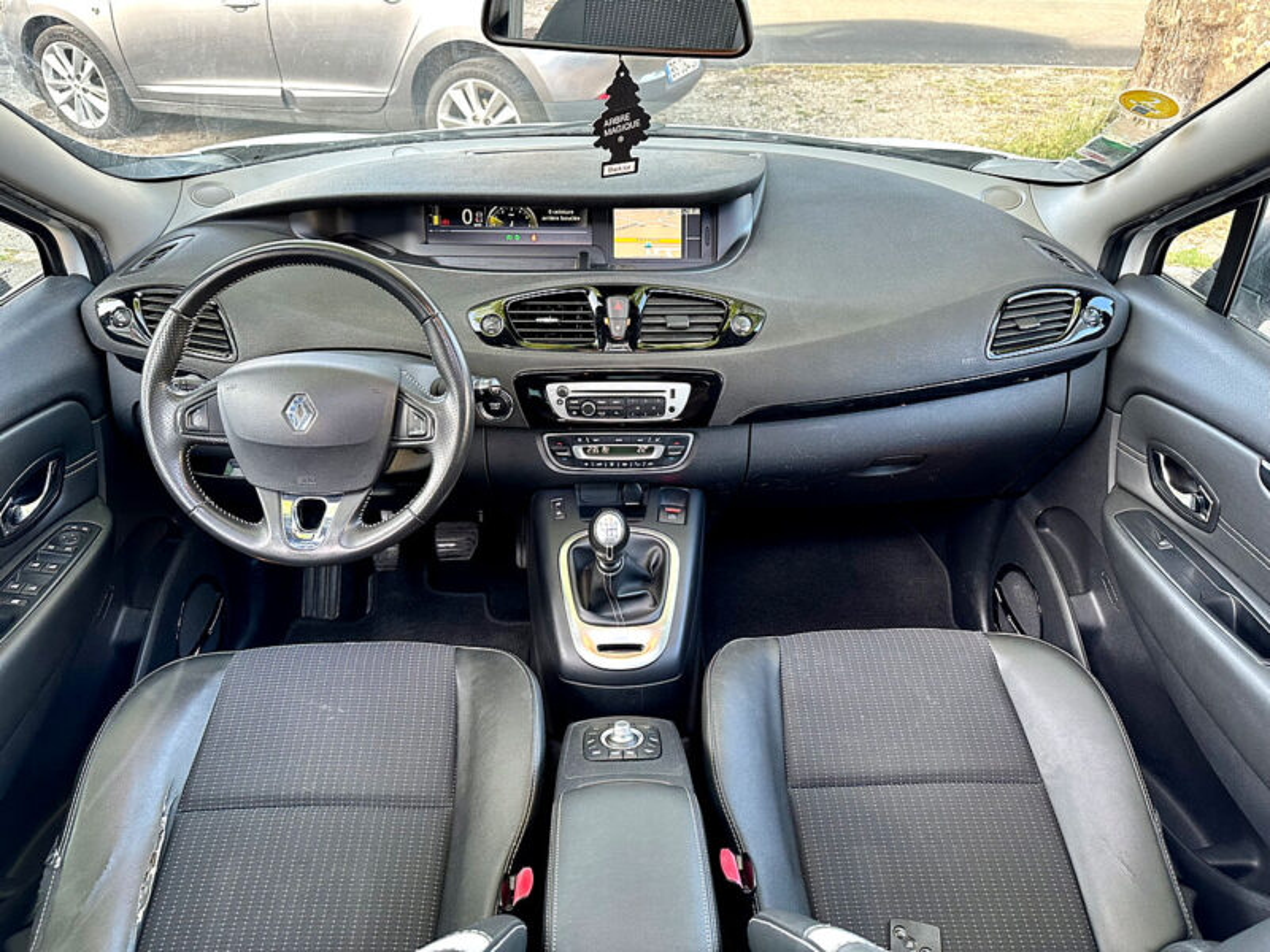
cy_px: 476
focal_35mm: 24
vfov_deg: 56.8
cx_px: 635
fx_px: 881
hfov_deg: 71.6
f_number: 1.78
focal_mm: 6.86
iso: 250
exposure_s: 1/97
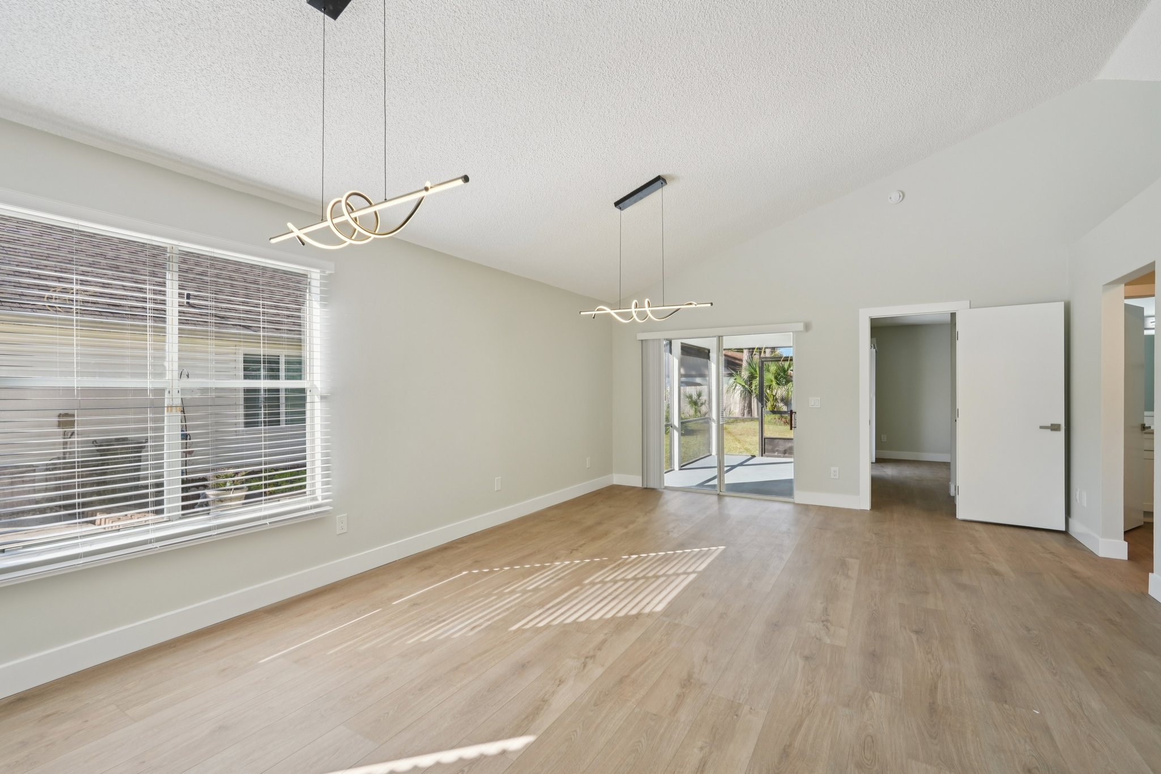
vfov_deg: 72.0
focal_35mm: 16
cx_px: 580
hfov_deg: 95.0
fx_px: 532
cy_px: 387
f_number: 8
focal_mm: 16.5
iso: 400
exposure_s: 1/60
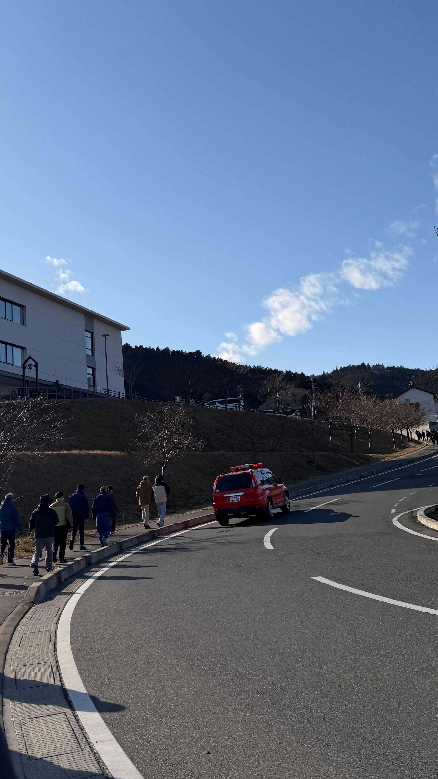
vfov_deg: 53.4
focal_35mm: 37
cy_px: 290
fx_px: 764
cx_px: 199
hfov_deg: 32.0
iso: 80
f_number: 1.78
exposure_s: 1/8130
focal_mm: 6.76
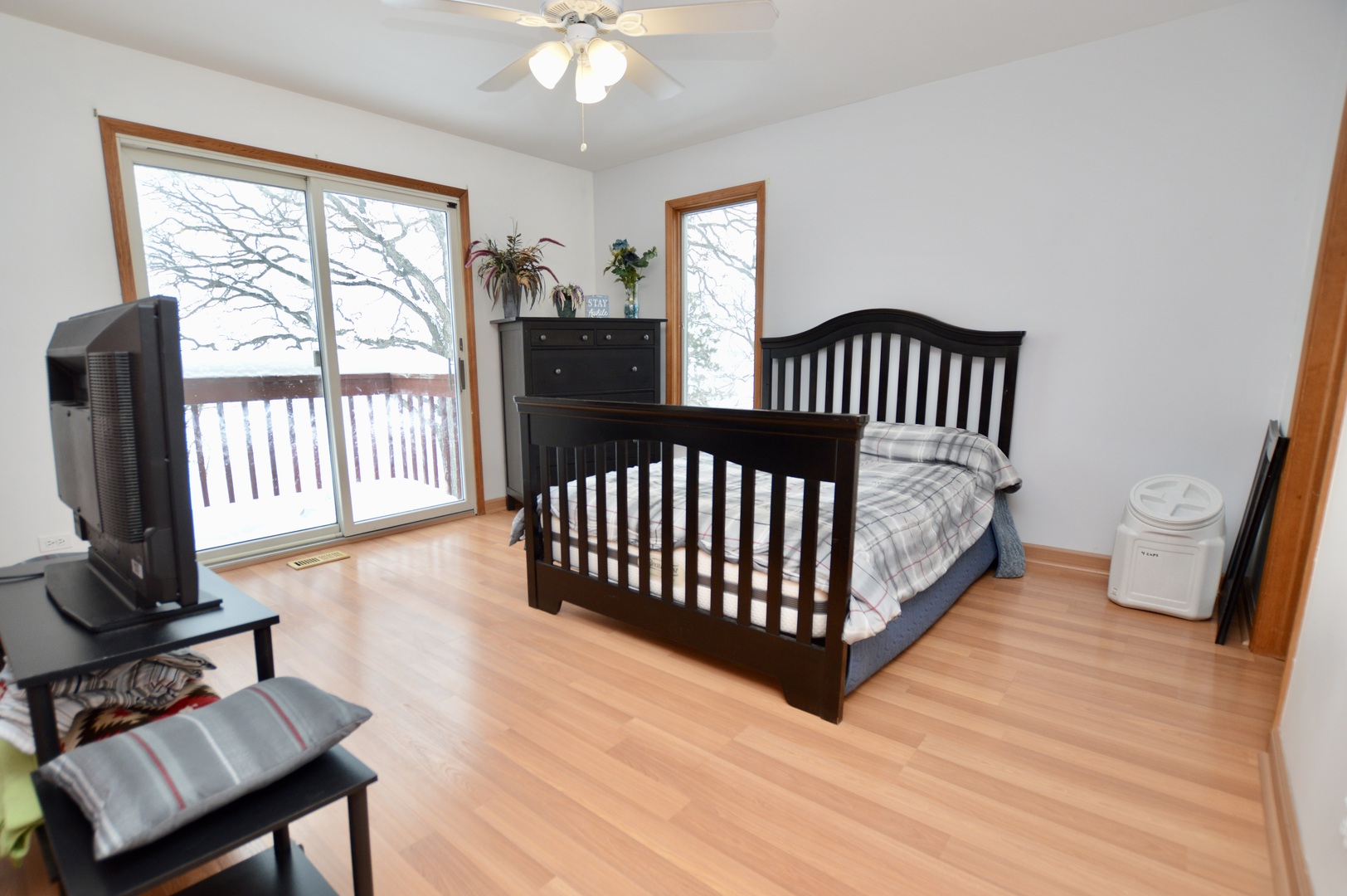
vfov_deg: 77.2
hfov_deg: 100.4
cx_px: 674
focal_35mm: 15
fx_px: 561
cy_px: 448
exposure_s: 1/125
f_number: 4
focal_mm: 10
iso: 320
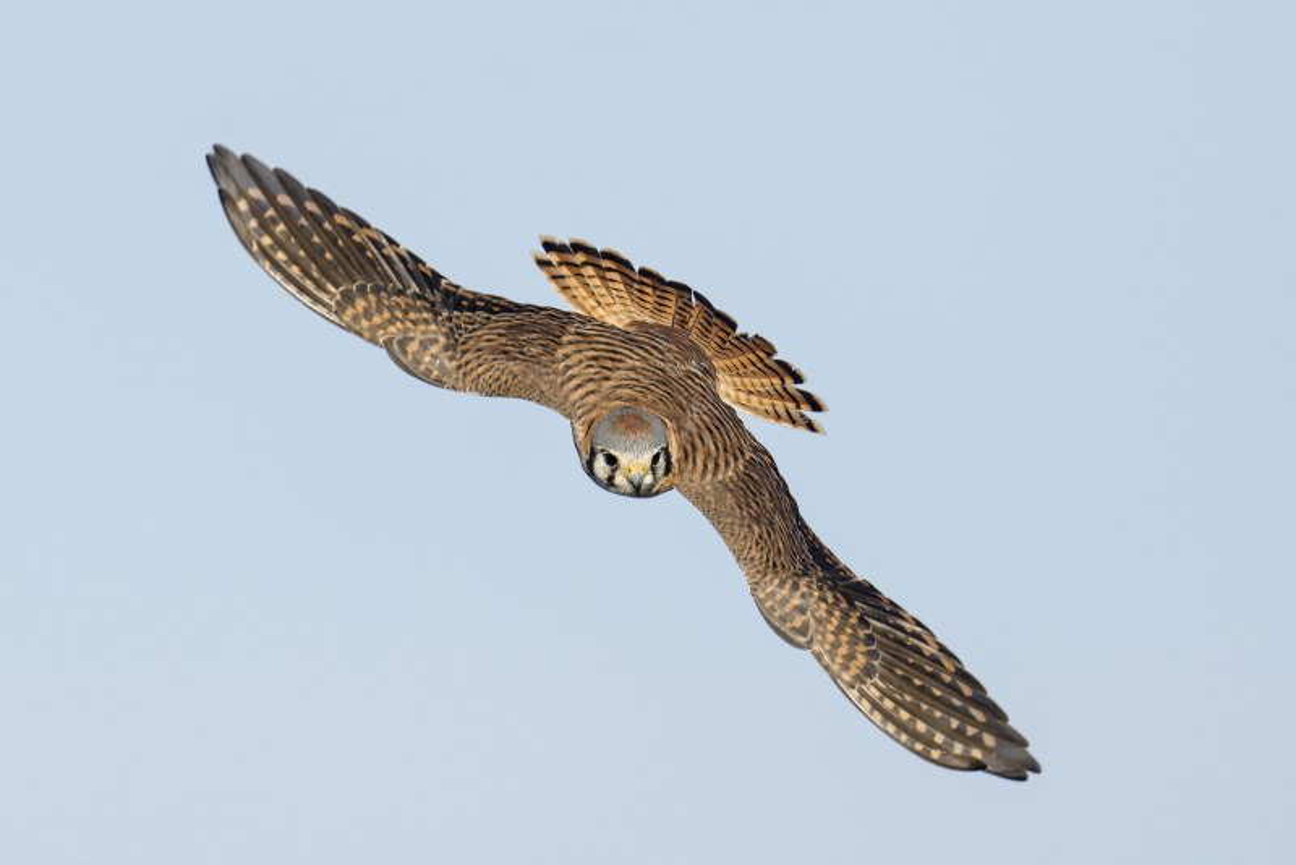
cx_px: 648
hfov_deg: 2.5
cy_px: 432
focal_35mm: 840
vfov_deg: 1.6
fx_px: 30249
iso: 1250
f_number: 6.3
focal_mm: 840
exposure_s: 1/4000
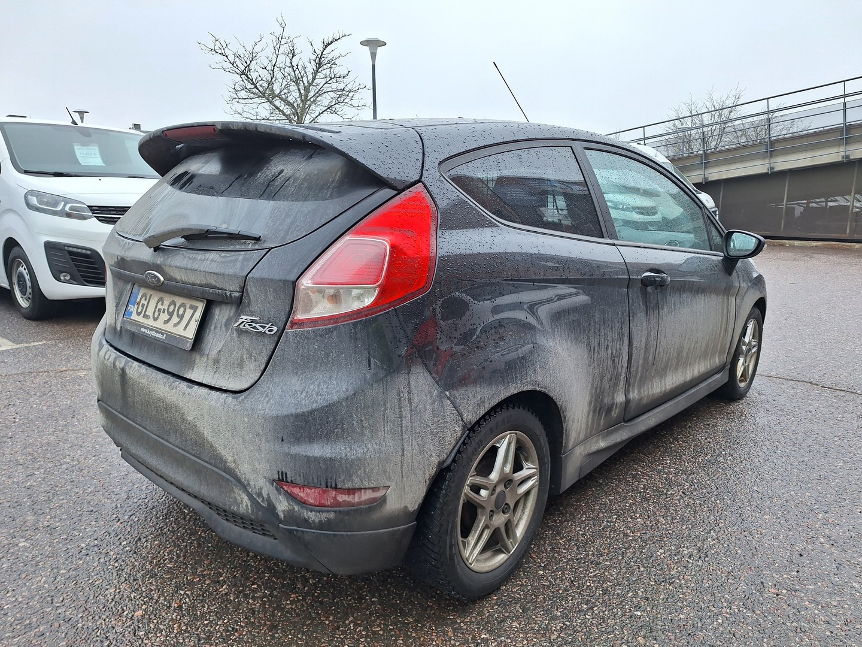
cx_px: 431
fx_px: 573
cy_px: 324
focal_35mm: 23
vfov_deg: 58.9
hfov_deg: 73.9
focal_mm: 5.54
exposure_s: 1/196
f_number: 1.8
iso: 40
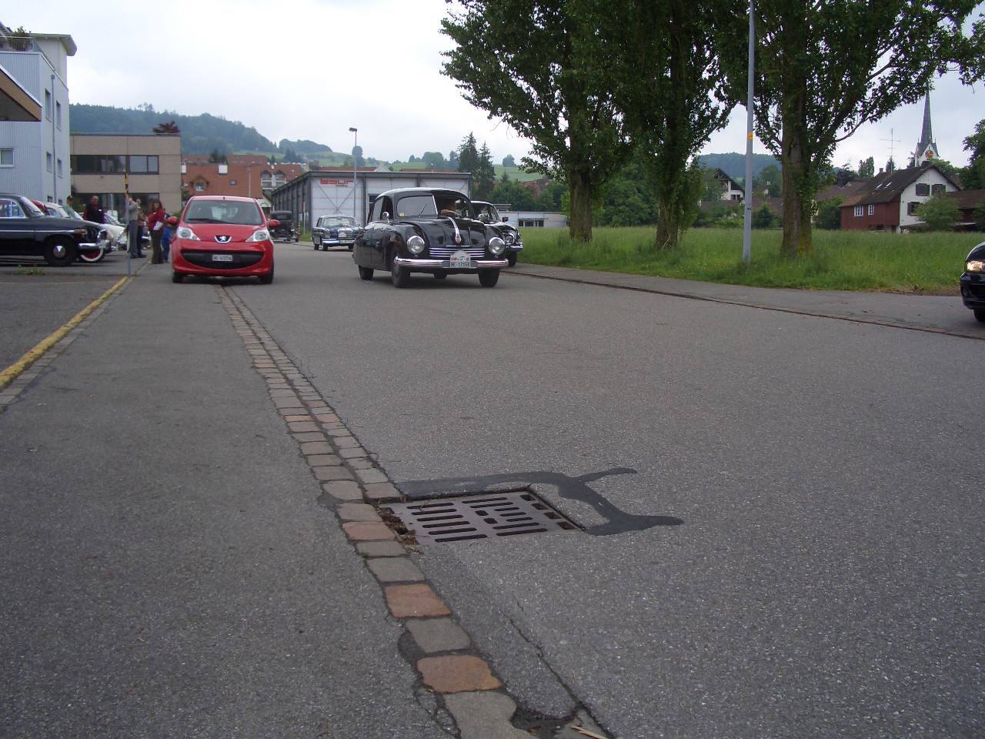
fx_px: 996
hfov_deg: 52.6
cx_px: 492
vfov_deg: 40.7
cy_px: 370
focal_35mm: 35
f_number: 4.3
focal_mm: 5.8
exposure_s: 1/250
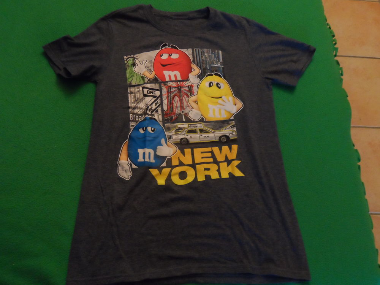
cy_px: 142
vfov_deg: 49.7
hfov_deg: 63.4
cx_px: 190
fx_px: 307
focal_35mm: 28
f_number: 3.1
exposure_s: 1/6
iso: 400
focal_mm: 4.9
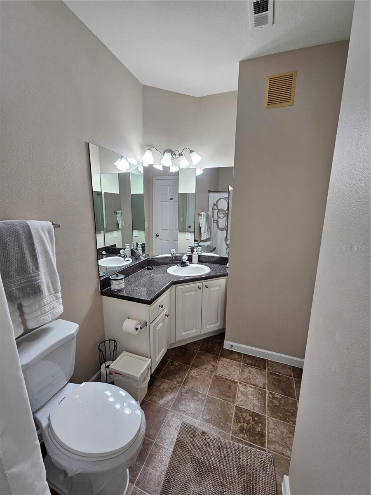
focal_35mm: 13
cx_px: 186
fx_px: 186
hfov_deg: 89.9
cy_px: 248
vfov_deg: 106.2
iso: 125
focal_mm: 2.2
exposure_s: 1/60
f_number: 2.2
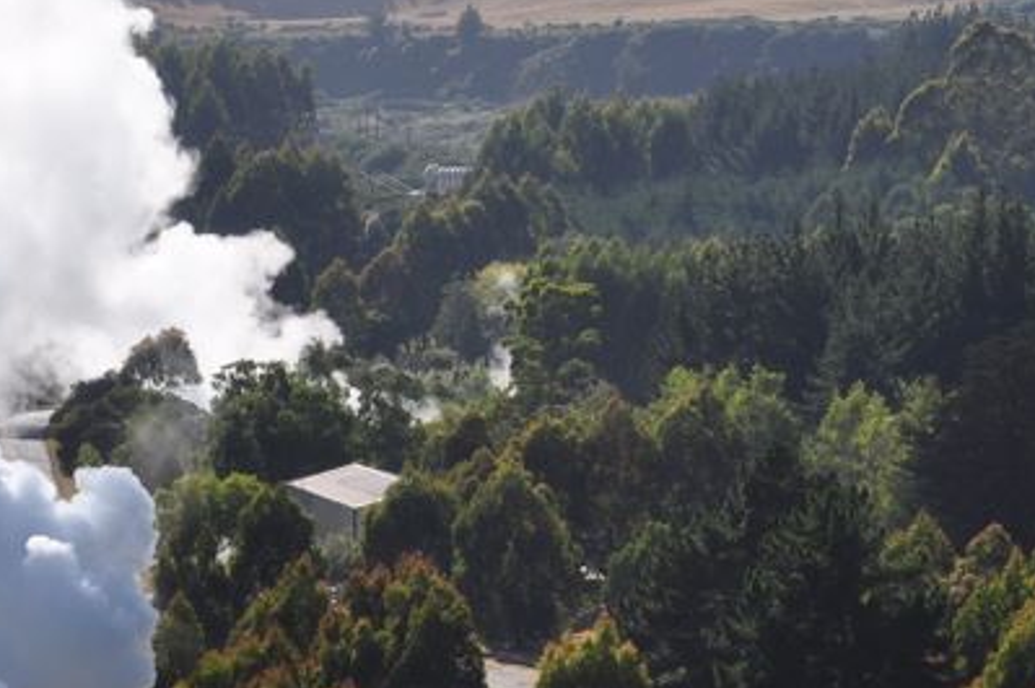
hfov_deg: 5.8
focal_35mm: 354
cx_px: -137
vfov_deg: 3.9
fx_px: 10165
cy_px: 680
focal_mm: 92
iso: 200
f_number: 11
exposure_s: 1/400
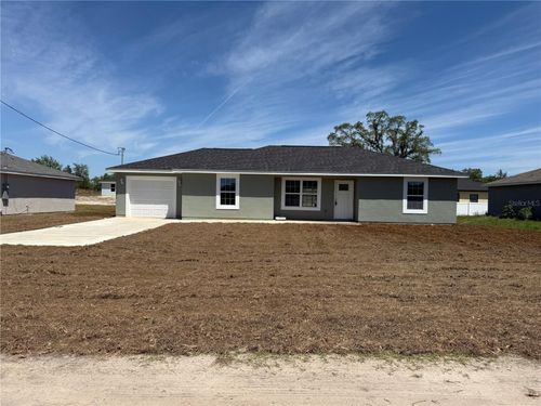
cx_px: 270
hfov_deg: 71.6
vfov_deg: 56.8
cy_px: 203
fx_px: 375
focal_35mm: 24
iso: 80
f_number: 1.78
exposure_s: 1/7353
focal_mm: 6.76
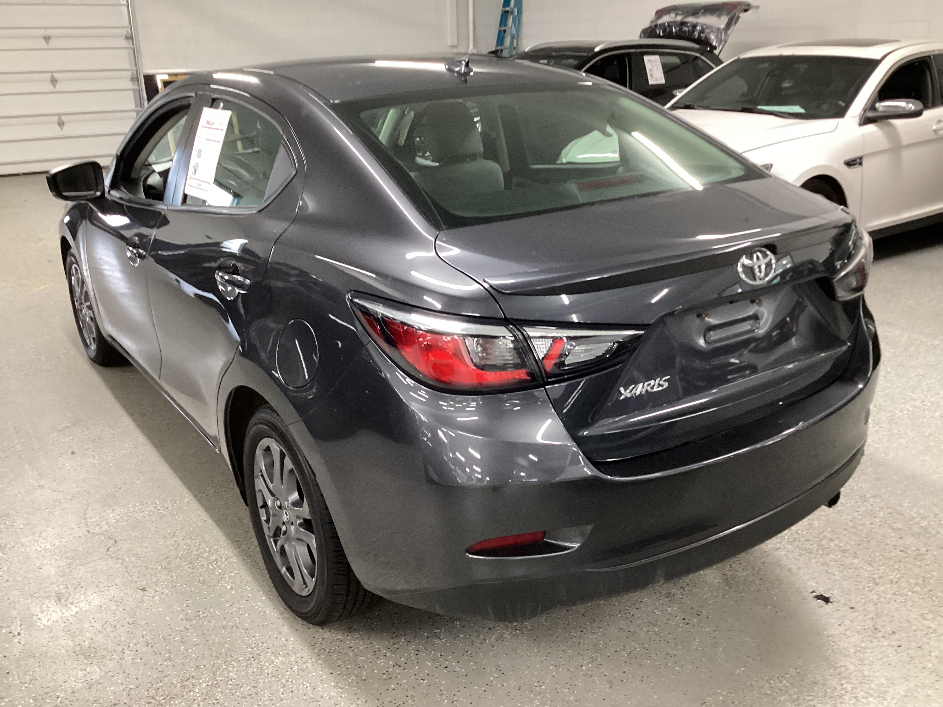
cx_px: 472
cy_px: 354
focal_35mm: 31
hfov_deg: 58.4
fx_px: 844
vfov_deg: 45.4
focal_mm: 3.3
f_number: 2.4
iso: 320
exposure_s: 1/40
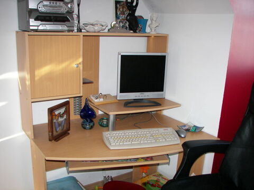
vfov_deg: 39.7
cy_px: 95
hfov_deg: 51.4
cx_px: 127
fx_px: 264
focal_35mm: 36
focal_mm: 6
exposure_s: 1/30
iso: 100
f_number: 2.8
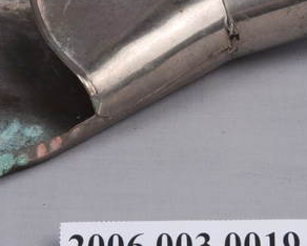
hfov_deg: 8.9
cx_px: 169
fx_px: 1964
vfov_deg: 7.2
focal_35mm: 216
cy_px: 76
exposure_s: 1/100
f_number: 29
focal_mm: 70
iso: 100
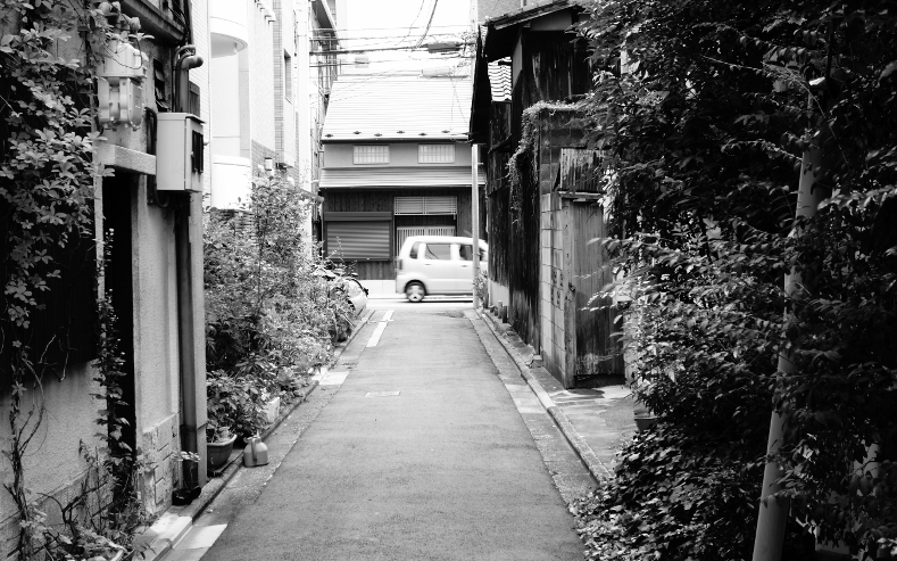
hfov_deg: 32.5
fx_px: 1540
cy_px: 262
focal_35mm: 63
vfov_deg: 20.6
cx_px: 445
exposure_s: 1/80
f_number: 3.5
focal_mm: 22.49
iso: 160
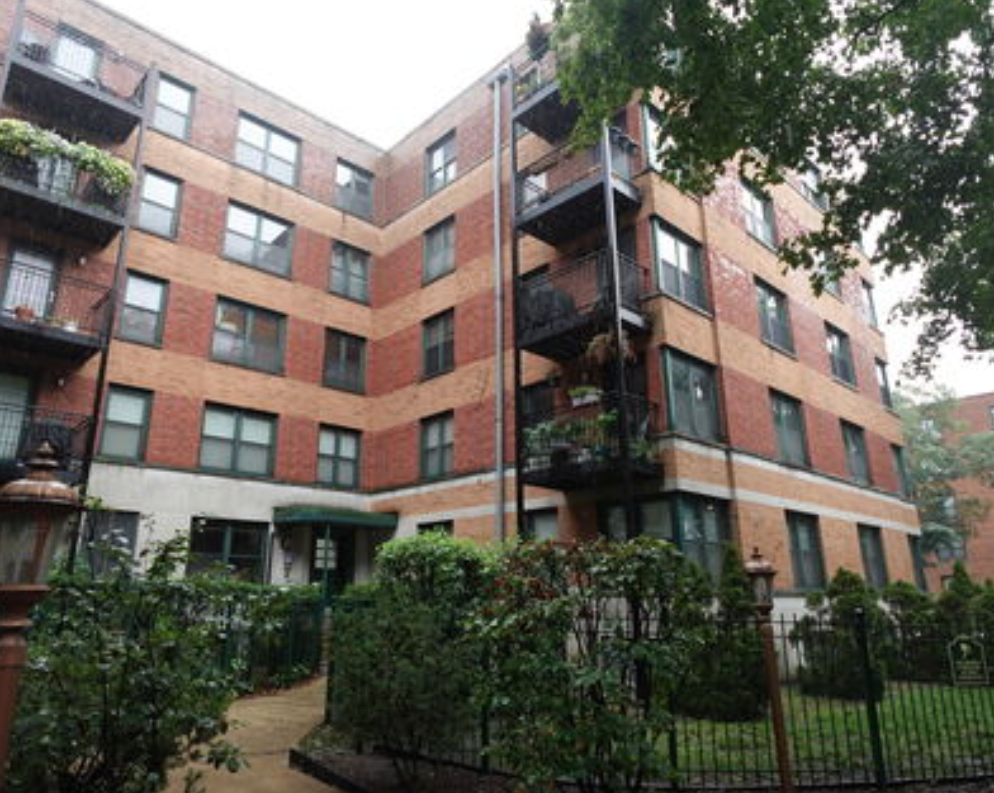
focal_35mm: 23
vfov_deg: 60.8
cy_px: 390
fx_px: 676
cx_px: 474
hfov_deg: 72.6
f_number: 2
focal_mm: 7.6
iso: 125
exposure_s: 1/250
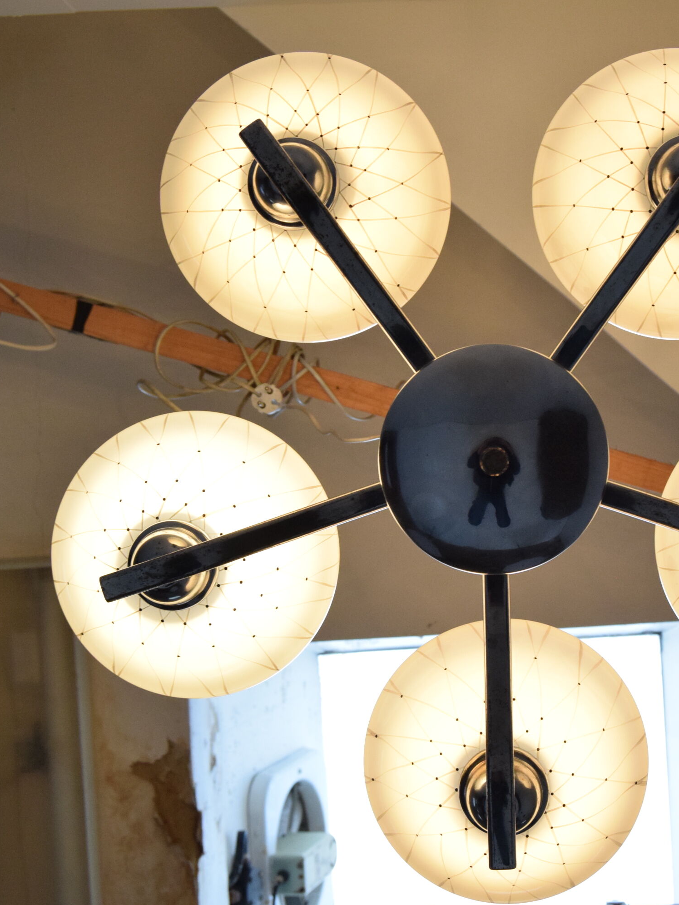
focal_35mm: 65
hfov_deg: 22.4
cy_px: 452
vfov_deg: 29.8
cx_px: 486
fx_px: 1700
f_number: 6.3
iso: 1600
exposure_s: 1/160
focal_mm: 30
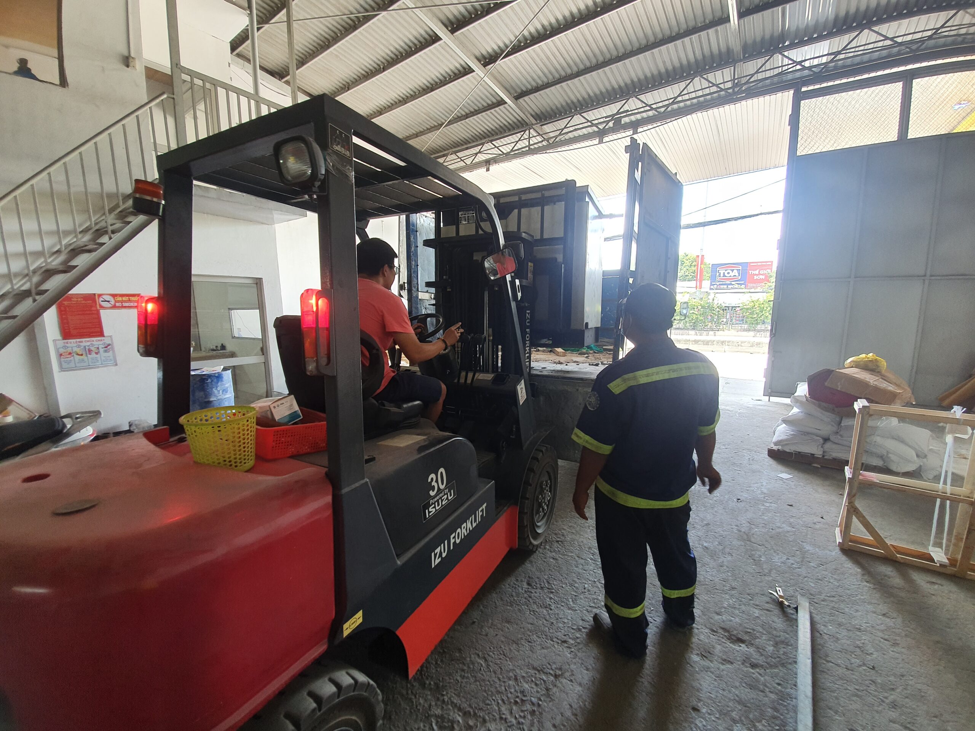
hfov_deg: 106.2
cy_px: 366
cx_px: 488
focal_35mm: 13
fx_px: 366
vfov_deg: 89.9
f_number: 2.2
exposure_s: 1/50
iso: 64
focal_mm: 1.8
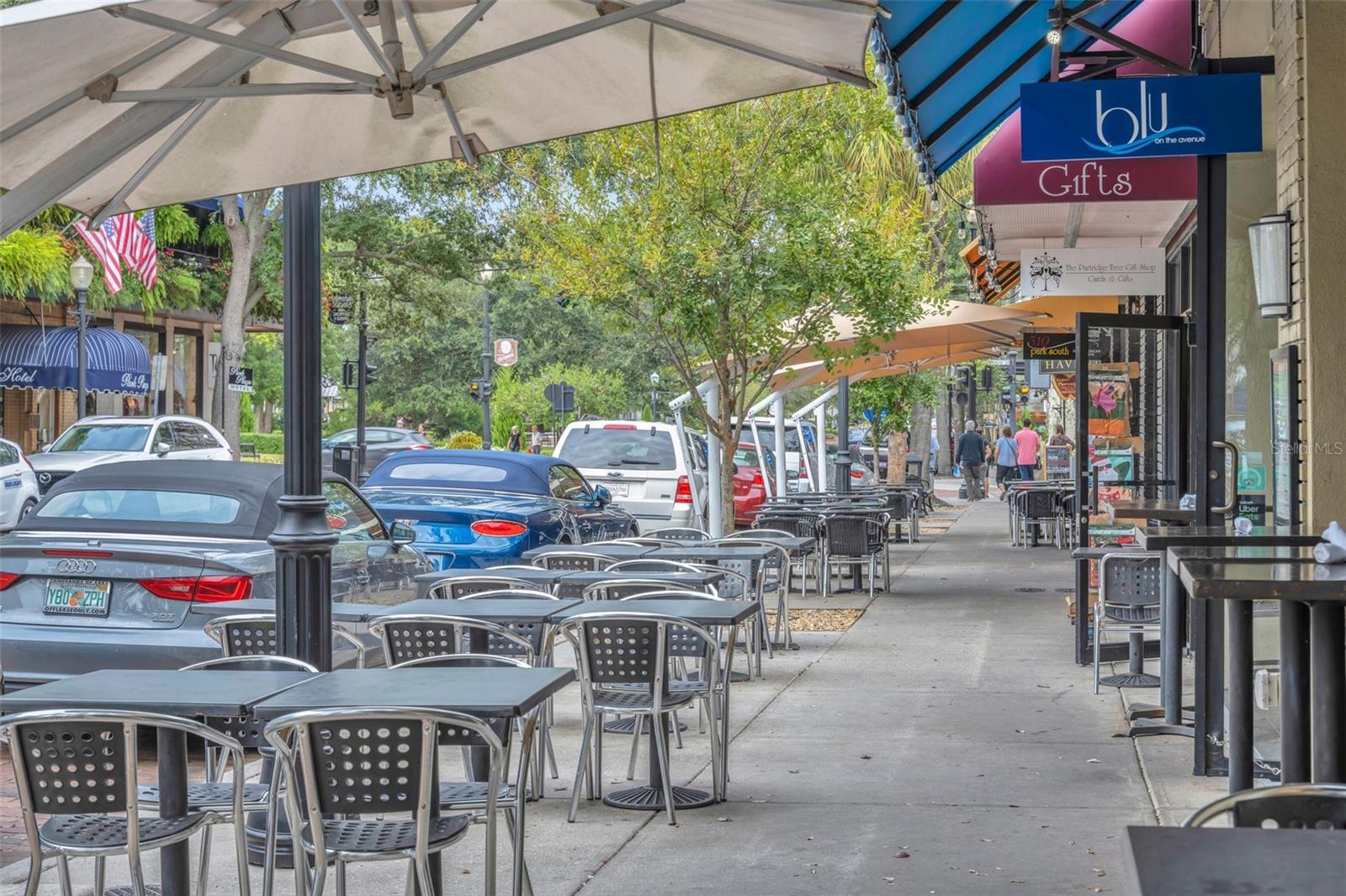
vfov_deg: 23.8
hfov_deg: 35.1
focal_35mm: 57
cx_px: 673
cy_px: 448
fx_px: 2131
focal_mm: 57
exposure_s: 1/50
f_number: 7.1
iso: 100
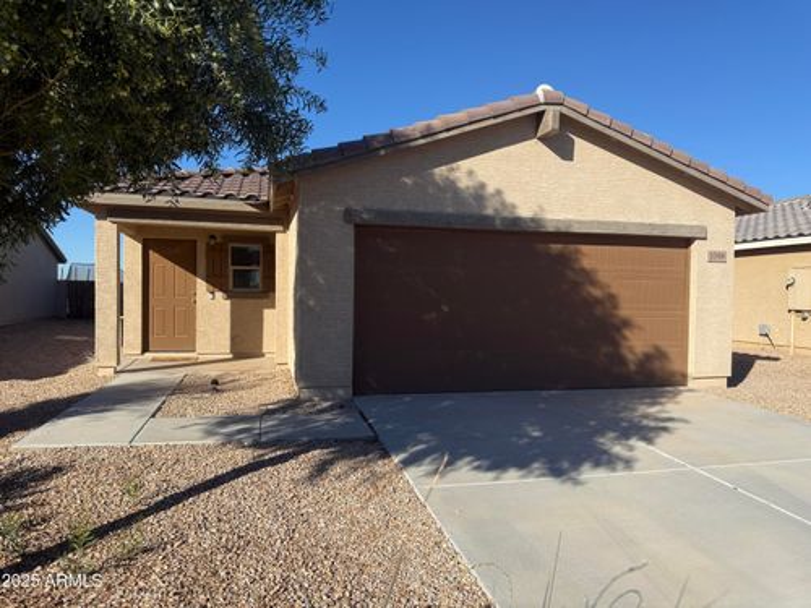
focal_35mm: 24
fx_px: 562
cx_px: 406
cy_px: 304
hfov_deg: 71.6
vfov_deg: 56.8
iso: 80
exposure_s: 1/4673
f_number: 1.78
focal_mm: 6.76
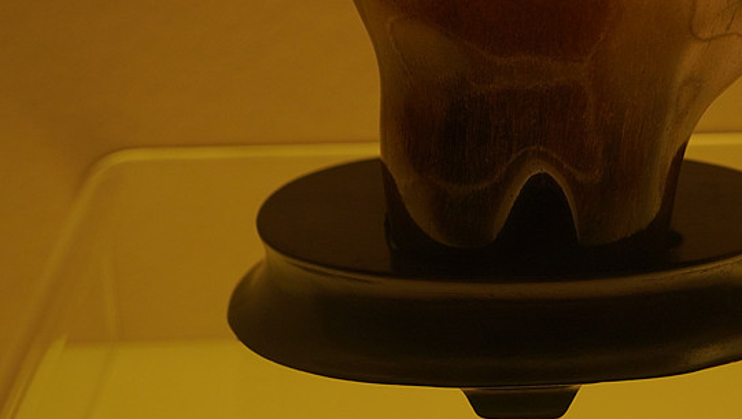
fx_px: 2559
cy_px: 102
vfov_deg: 9.3
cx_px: 536
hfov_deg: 16.4
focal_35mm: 130
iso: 800
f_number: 6.3
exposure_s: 1/100
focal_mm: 56
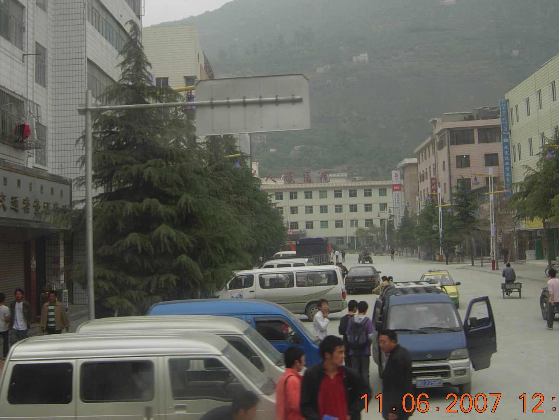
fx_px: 807
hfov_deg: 38.1
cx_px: 232
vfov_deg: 29.0
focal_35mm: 50
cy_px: 173
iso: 50
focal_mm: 7.5
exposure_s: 1/287
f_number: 2.7
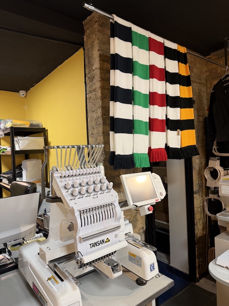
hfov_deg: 56.8
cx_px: 114
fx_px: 212
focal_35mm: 24
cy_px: 153
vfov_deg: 71.6
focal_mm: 6.76
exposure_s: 1/50
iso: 200
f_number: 1.78
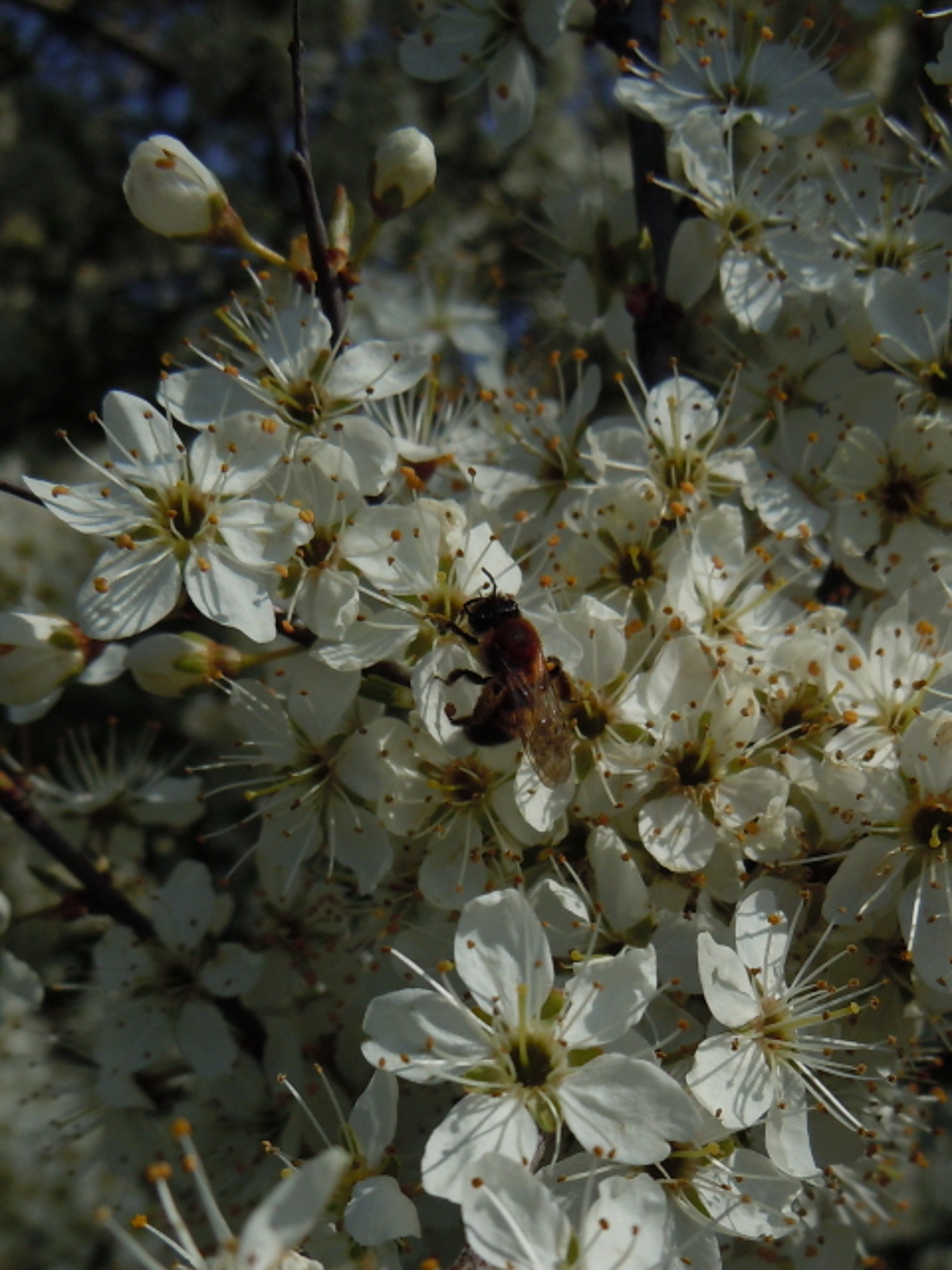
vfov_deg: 60.0
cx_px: 476
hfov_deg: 46.8
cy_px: 635
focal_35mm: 30
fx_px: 1100
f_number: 7
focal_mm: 5.4
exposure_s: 1/800
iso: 100
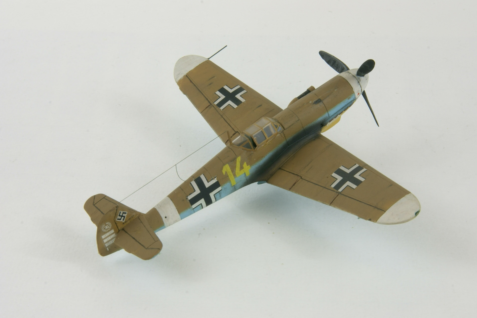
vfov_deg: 15.2
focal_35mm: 90
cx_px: 238
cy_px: 159
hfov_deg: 22.6
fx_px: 1192
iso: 80
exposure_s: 1
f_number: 29
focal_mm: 60
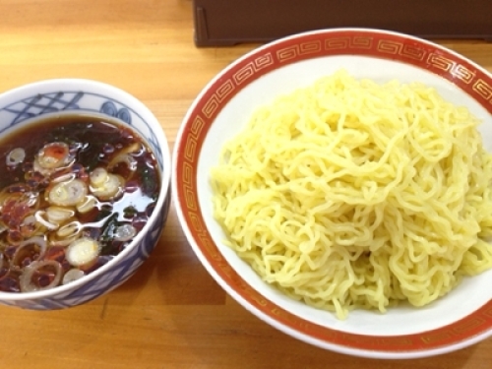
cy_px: 184
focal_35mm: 35
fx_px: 497
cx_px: 246
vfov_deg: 40.7
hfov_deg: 52.6
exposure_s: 1/20
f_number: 2.4
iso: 125
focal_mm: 4.28
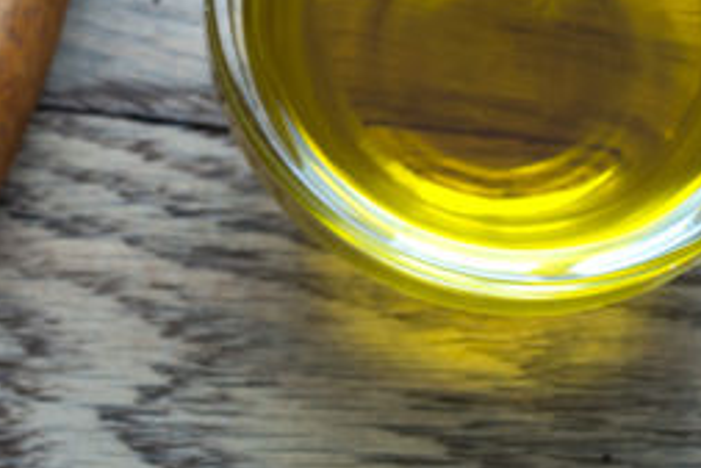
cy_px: -379
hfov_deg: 5.7
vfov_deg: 3.9
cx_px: -556
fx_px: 6877
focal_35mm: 353
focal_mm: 90
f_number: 7.1
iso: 320
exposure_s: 1/5
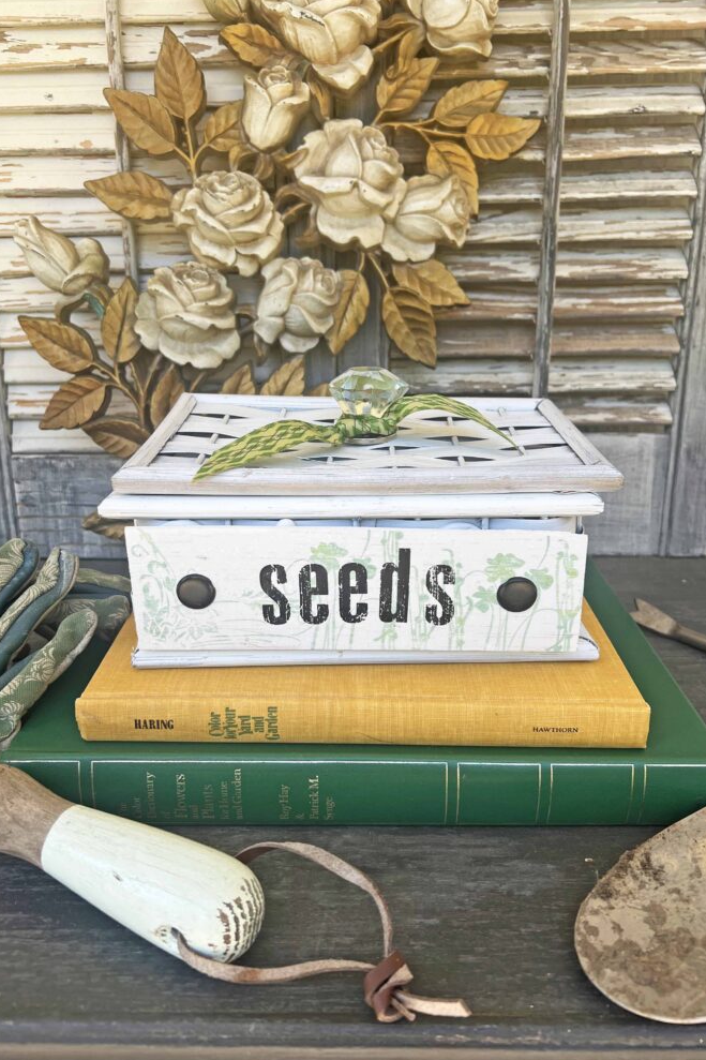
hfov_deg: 46.4
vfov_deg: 65.5
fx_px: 824
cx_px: 336
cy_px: 544
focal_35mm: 28
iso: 50
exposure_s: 1/476
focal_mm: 5.7
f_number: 1.5
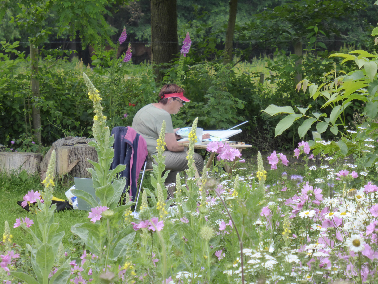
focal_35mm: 206
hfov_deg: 9.6
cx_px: 189
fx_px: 2249
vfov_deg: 7.2
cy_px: 142
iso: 200
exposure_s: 1/200
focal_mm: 33.3
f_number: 5.5
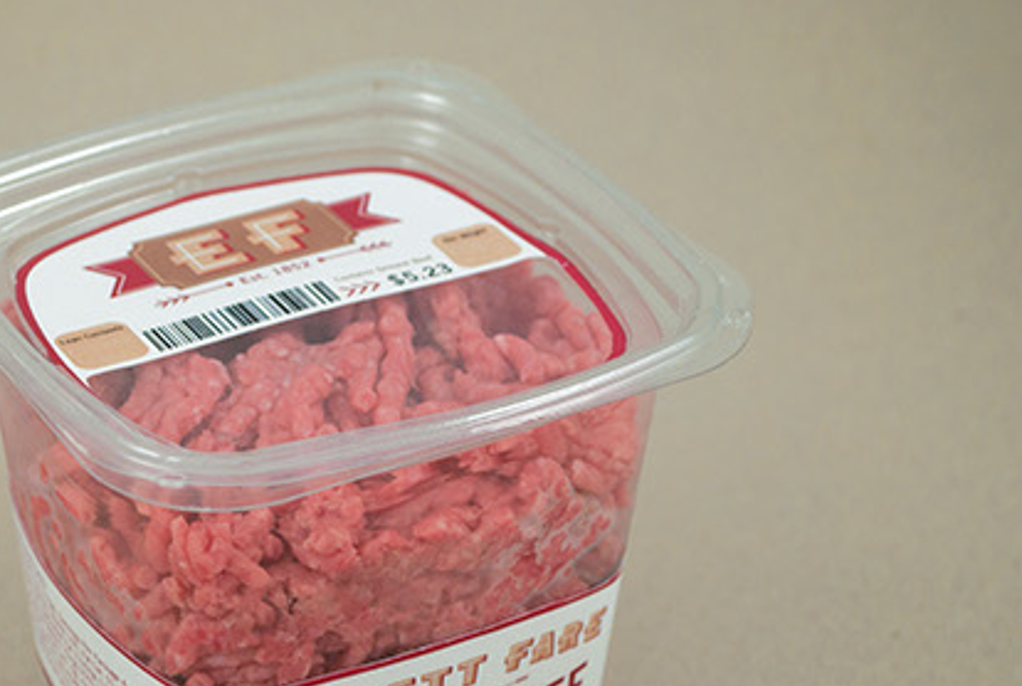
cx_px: 311
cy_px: 466
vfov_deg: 14.0
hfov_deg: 20.7
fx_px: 2780
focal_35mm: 98
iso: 200
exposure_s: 1/125
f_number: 5.6
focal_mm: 45
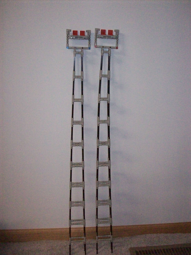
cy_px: 128
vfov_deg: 50.1
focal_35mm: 37
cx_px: 96
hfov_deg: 38.7
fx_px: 272
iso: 800
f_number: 2.8
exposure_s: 1/128
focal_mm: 6.2
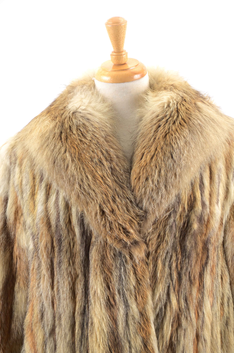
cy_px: 176
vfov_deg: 13.1
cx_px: 117
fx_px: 1542
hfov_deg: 8.7
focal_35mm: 158
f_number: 9
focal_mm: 105
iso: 200
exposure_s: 1/160
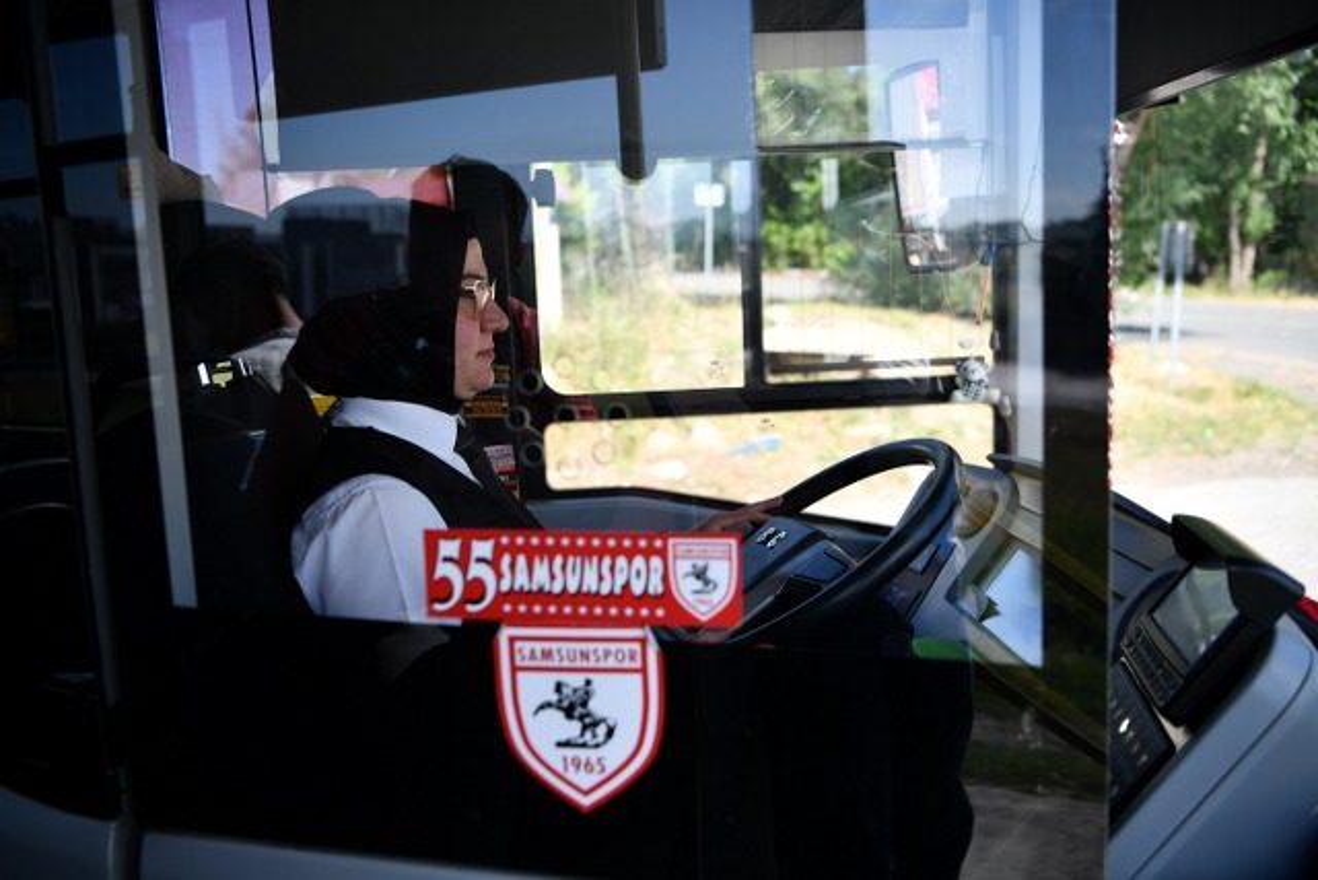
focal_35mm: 32
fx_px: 1172
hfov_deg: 58.7
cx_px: 659
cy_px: 440
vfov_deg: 41.1
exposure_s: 1/400
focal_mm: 32
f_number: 2.8
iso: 64
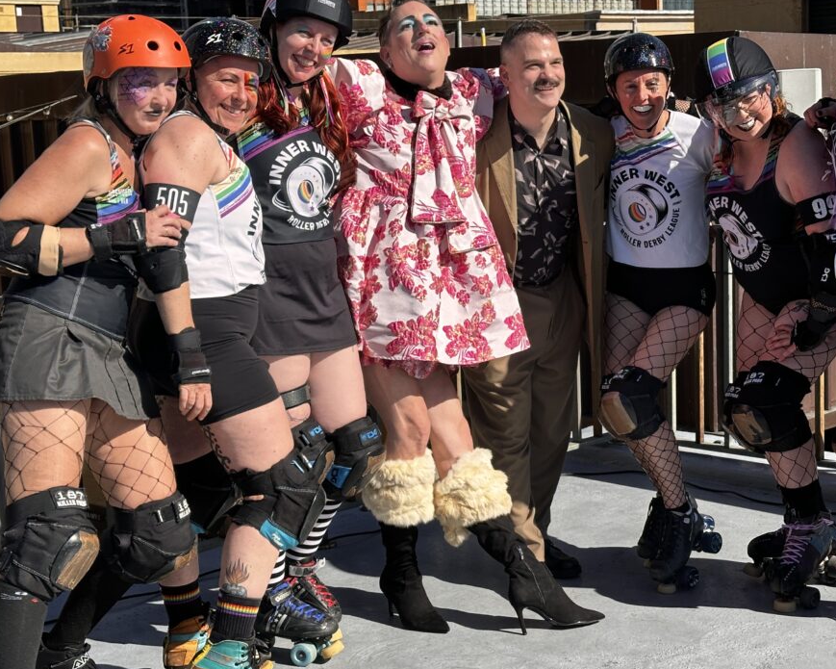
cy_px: 345
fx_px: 1707
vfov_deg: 22.2
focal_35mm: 69
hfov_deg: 27.5
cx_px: 503
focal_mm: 6.86
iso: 64
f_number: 1.78
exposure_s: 1/3257
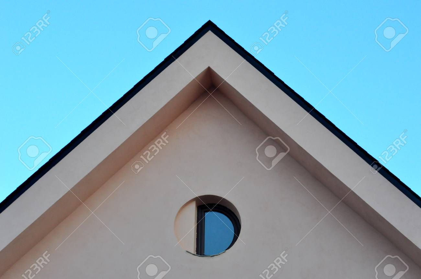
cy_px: 140
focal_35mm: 105
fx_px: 1226
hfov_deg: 19.5
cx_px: 210
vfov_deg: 13.0
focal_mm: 70
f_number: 10
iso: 1000
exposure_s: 1/250
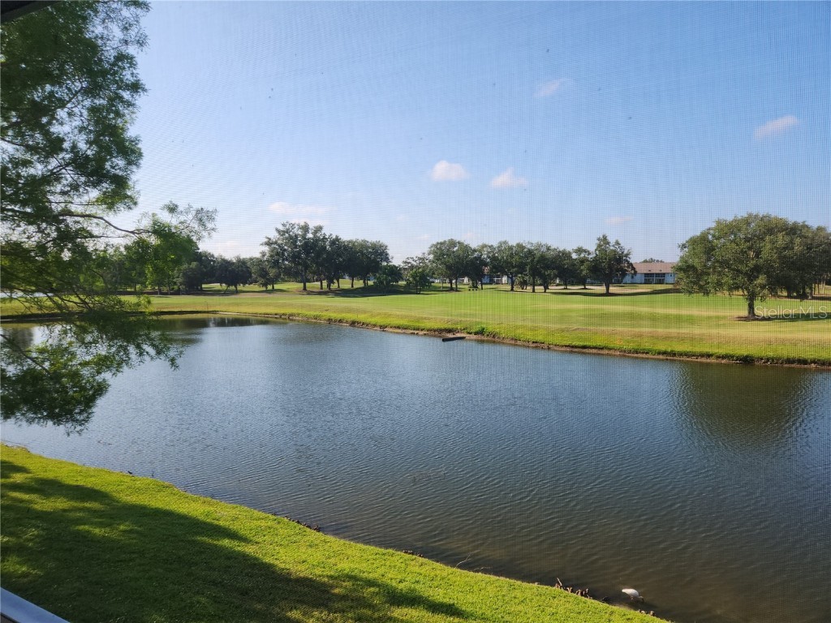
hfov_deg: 73.9
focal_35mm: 23
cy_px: 312
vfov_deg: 58.9
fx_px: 552
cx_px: 416
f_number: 1.8
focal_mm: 5.4
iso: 20
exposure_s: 1/816
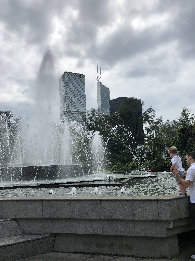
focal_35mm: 28
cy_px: 130
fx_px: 210
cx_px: 98
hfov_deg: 49.7
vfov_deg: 63.4
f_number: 1.8
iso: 25
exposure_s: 1/4878
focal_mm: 4
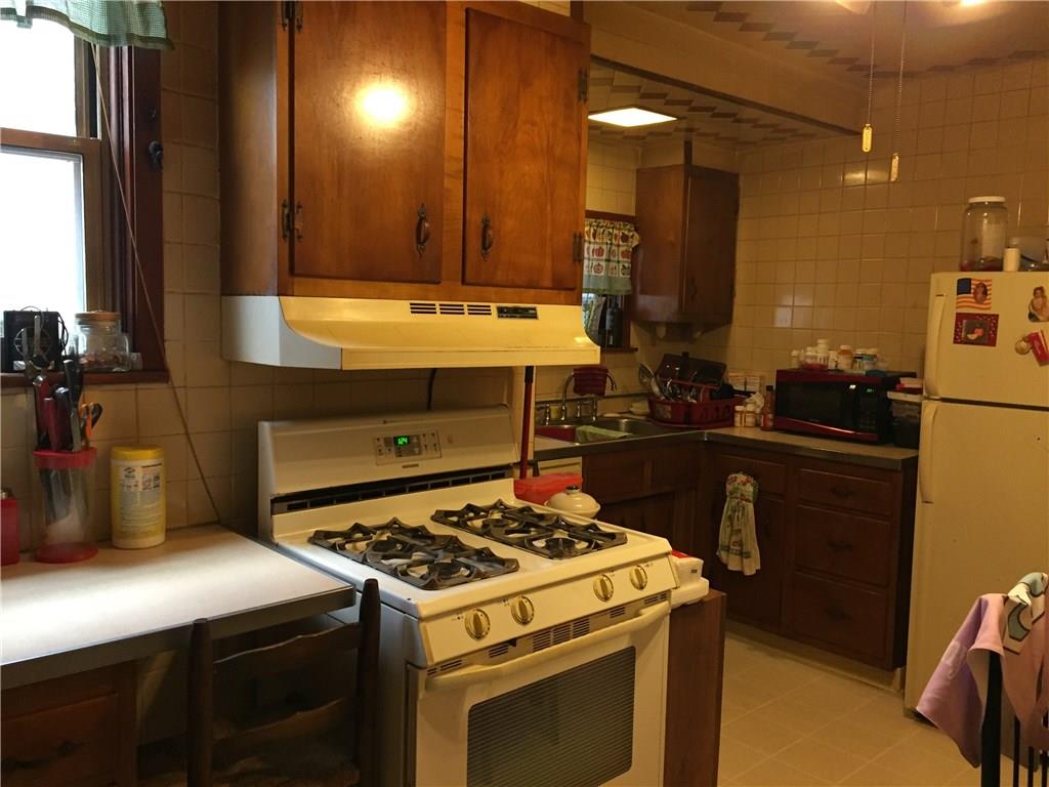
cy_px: 394
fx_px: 879
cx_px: 524
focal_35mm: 29
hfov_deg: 61.7
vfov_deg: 48.2
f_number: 2.2
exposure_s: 1/24
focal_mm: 4.15
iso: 250
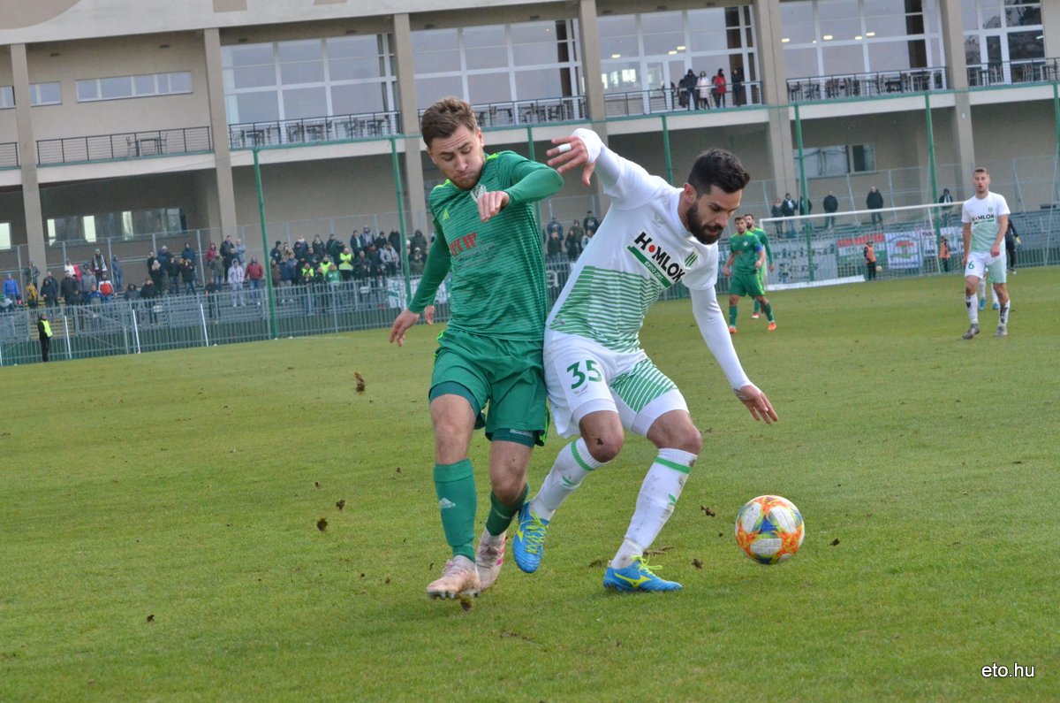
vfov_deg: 13.0
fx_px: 3085
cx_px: 530
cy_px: 352
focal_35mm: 105
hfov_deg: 19.5
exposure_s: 1/1000
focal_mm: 70
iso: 3200
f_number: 9
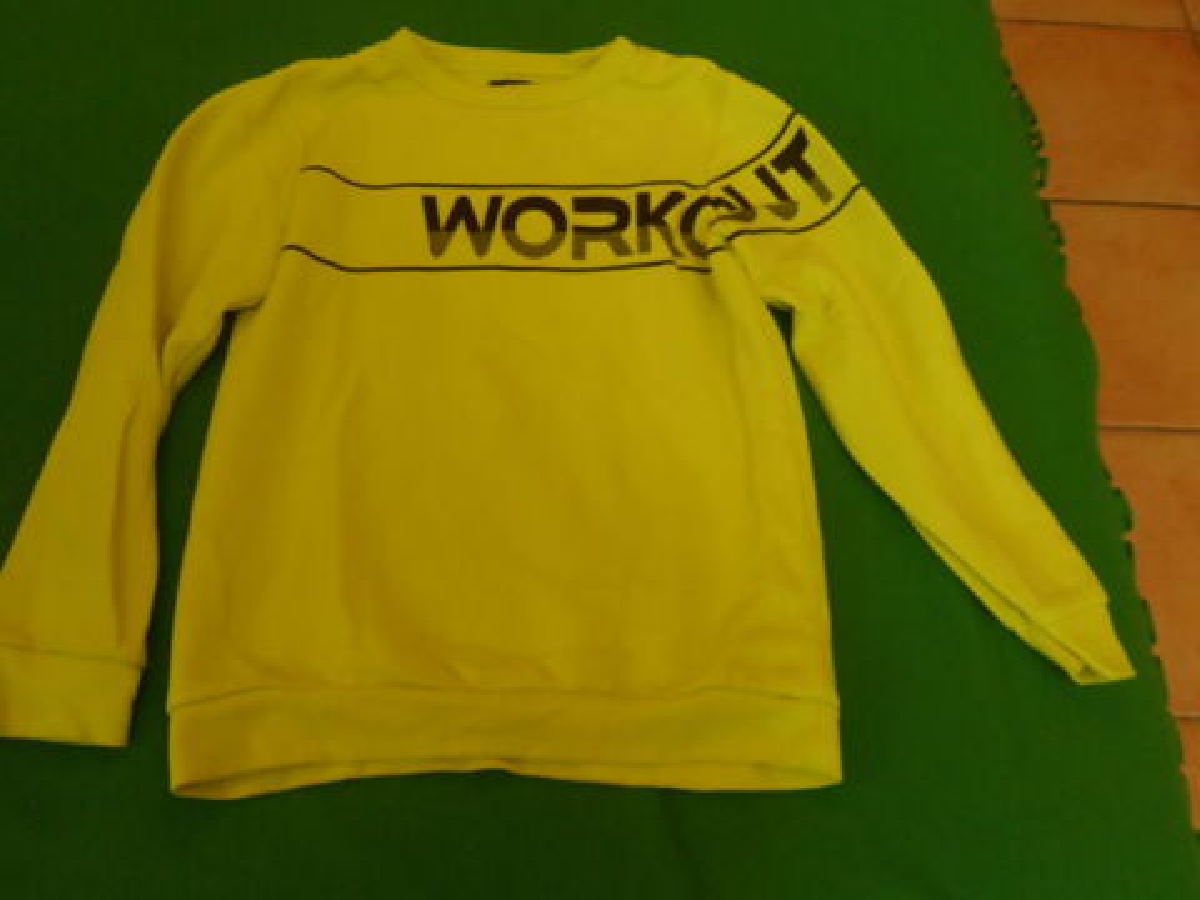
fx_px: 971
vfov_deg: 49.7
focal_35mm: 28
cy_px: 450
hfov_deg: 63.4
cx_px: 600
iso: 320
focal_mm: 4.9
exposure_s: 1/30
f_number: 3.1
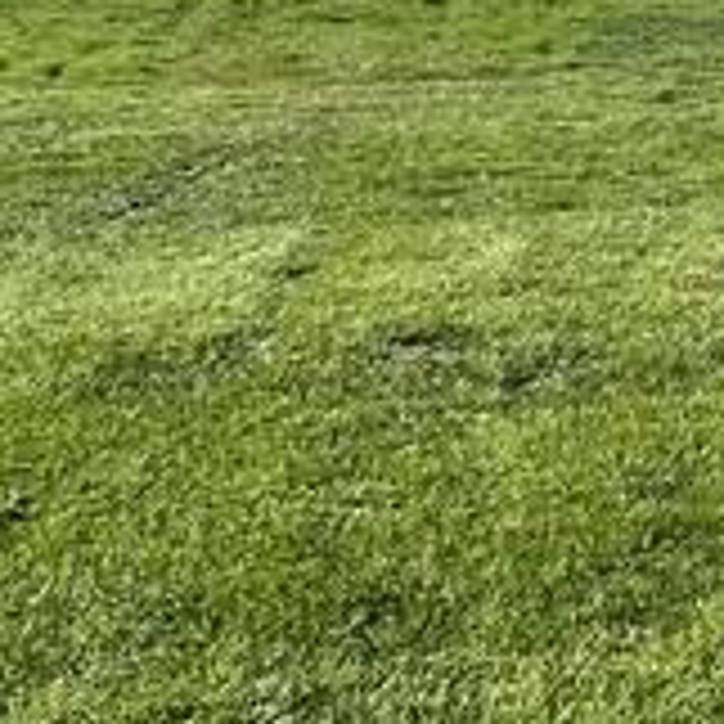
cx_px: 1003
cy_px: -54
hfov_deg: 21.0
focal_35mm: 73
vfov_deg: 22.5
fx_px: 1727
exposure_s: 1/1597
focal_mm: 1.57
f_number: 1.8
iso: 32
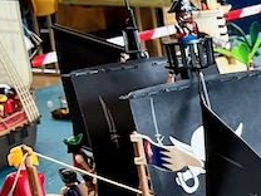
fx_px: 1206
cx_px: 630
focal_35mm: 160
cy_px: 294
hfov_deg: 10.6
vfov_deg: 9.0
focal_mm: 5.7
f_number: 1.5
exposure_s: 1/104
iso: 125
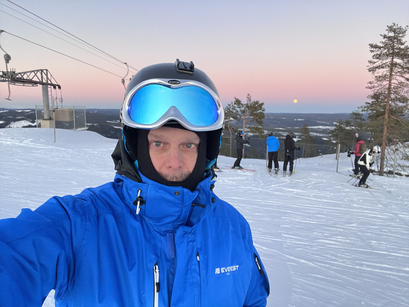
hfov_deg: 73.9
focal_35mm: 23
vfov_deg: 58.9
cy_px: 154
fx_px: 272
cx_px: 204
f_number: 2.2
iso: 100
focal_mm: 2.71
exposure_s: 1/60
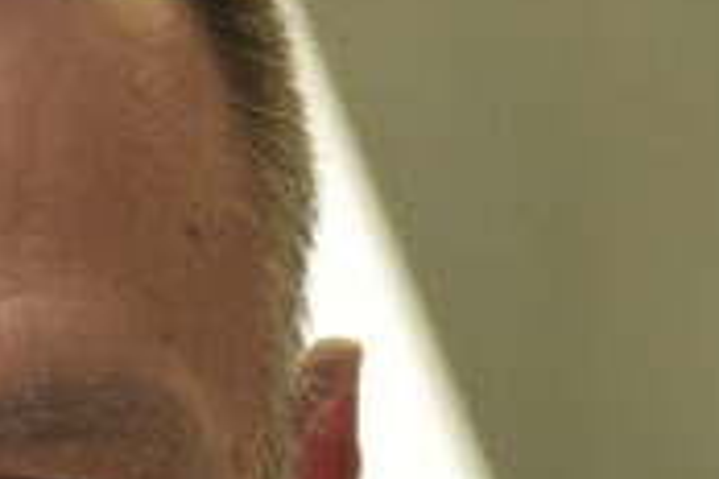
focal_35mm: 529
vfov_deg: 2.6
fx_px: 10564
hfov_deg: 3.9
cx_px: -211
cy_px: 723
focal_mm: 90
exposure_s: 1/1000
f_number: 5.6
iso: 1250
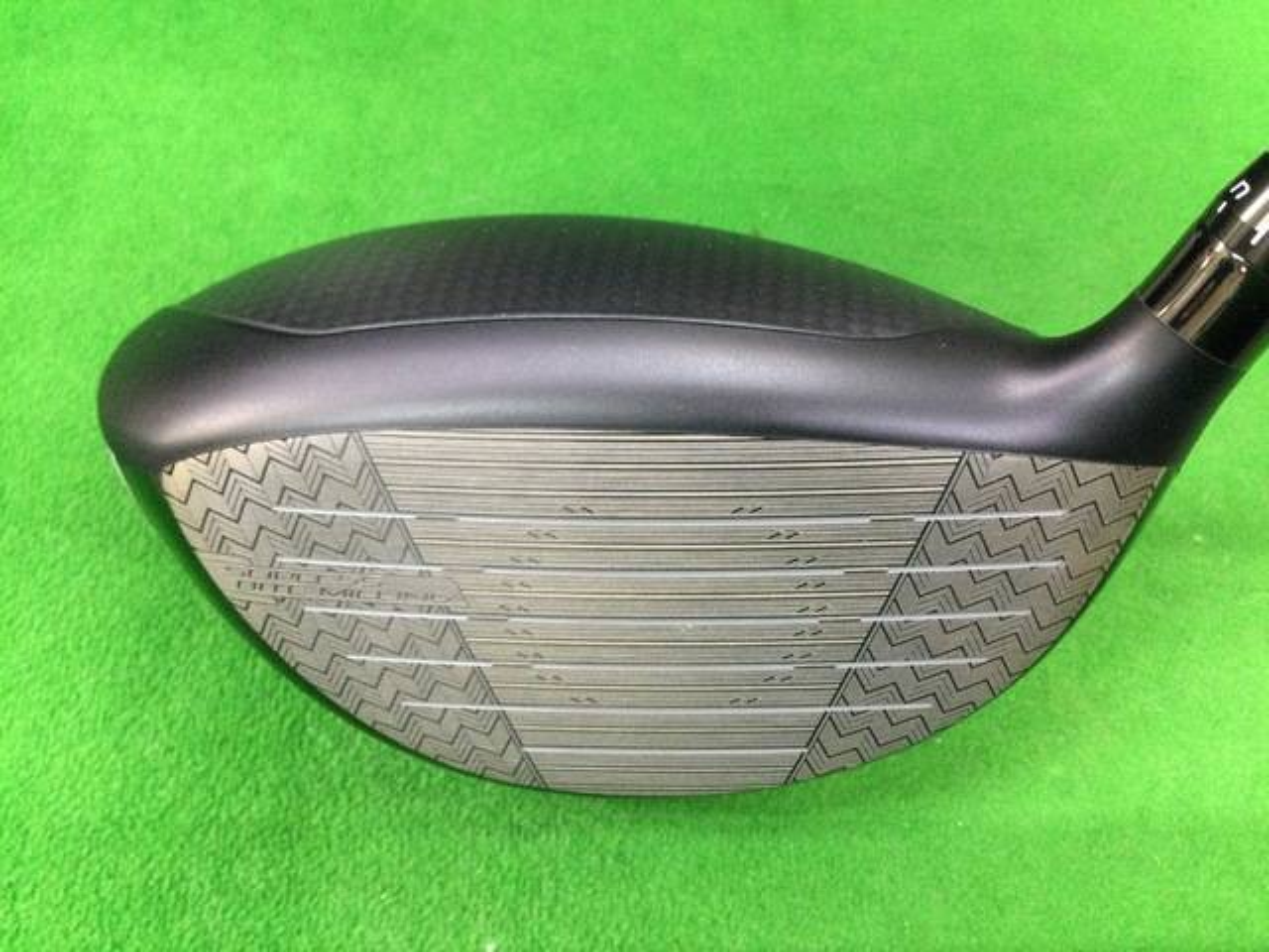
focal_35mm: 31
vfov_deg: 45.4
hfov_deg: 58.4
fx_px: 1136
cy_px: 476
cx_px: 634
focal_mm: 3.3
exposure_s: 1/24
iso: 200
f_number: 2.4
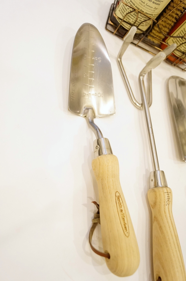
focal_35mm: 30
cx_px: 93
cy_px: 140
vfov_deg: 62.0
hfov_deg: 43.5
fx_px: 233
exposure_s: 1/60
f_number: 4
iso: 2000
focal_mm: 20
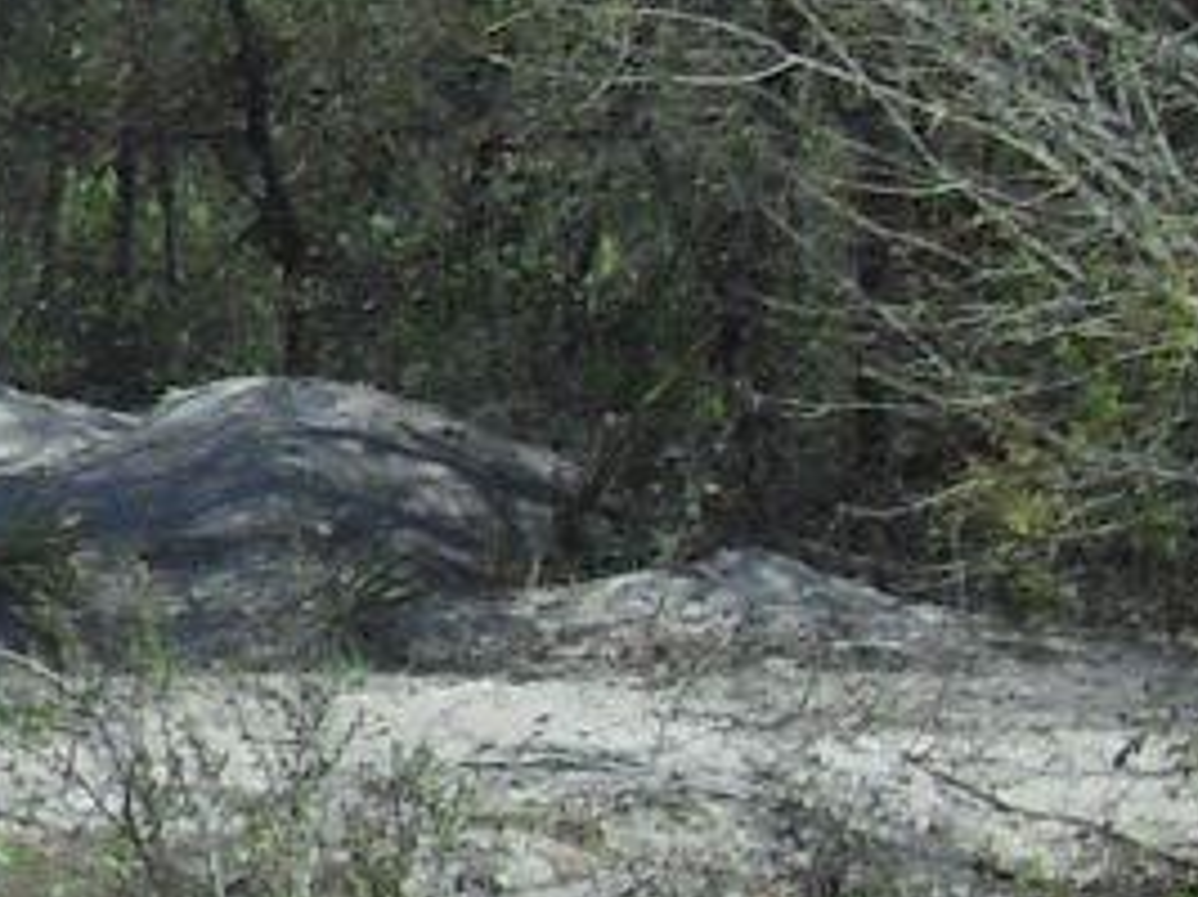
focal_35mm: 228
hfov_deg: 7.8
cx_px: -2001
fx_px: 7887
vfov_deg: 6.5
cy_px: -121
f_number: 8
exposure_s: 1/250
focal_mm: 6.2
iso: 100
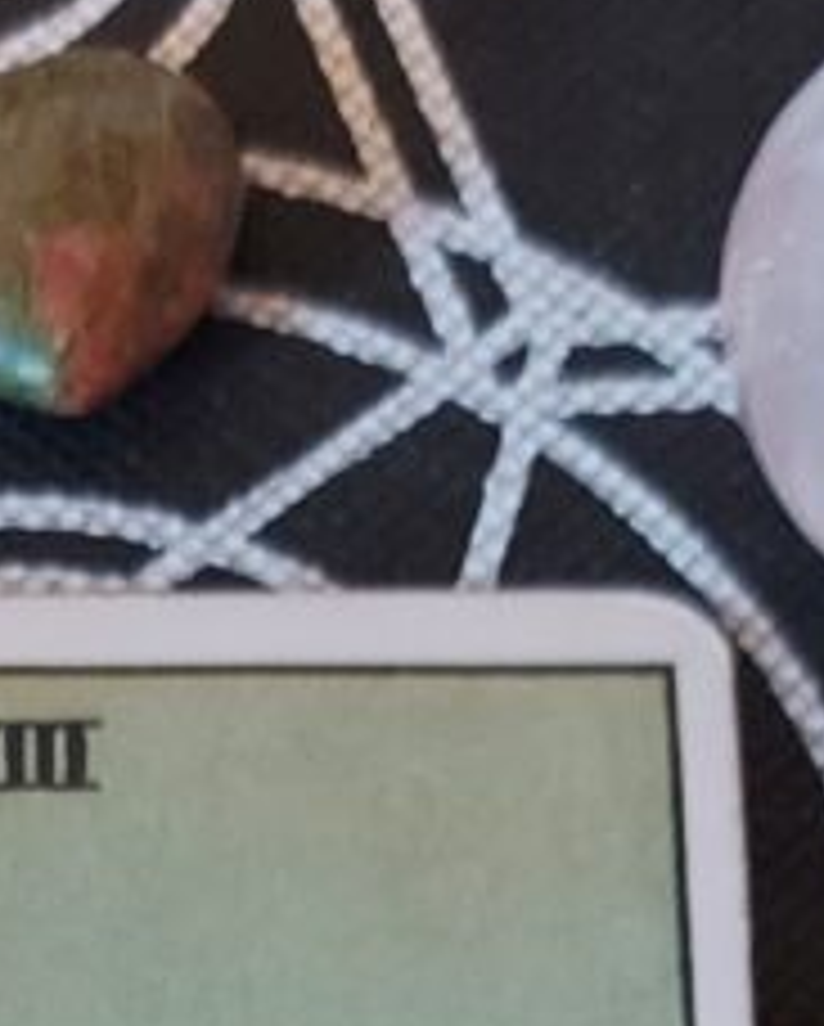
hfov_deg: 14.6
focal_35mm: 105
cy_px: 1732
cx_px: 90
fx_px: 3194
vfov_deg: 16.0
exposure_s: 1/20
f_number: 1.8
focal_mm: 5.23
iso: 500
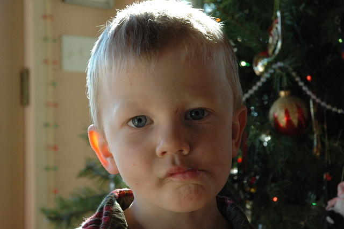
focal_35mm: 84
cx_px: 172
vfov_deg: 16.2
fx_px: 802
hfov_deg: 24.2
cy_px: 114
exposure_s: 1/250
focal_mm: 56
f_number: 8
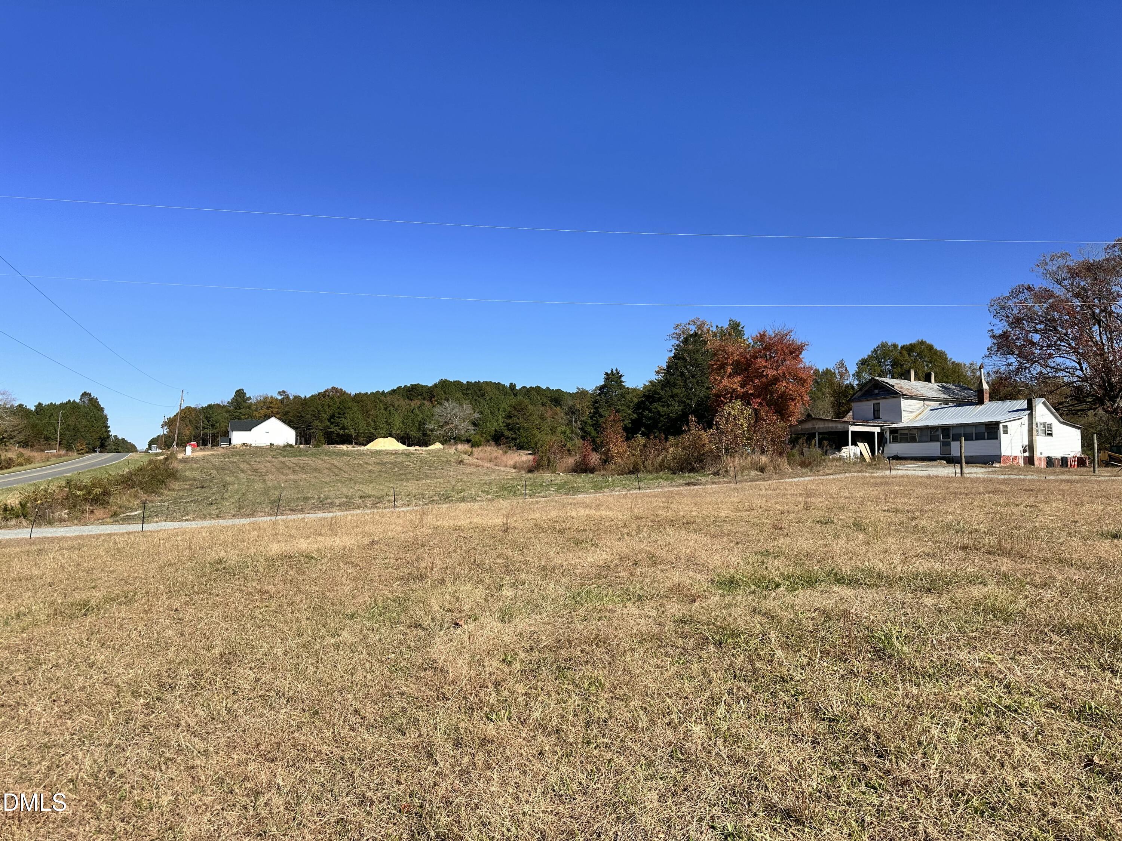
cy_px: 420
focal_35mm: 24
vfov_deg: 56.8
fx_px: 778
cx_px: 561
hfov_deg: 71.6
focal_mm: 6.86
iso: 80
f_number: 1.78
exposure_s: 1/5263
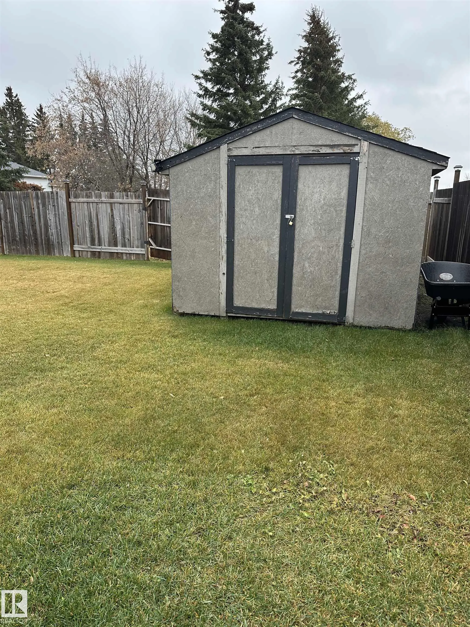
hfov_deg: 56.8
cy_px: 314
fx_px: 434
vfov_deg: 71.6
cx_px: 235
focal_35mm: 24
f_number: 1.78
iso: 80
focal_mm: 6.86
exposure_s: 1/212
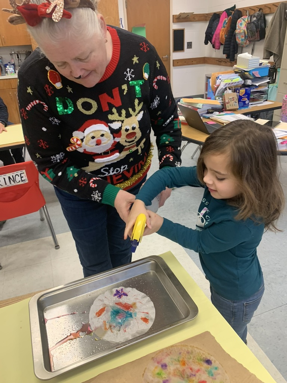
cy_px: 192
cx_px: 144
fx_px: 287
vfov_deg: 67.3
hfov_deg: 53.1
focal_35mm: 26
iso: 160
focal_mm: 4.25
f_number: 1.8
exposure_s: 1/60
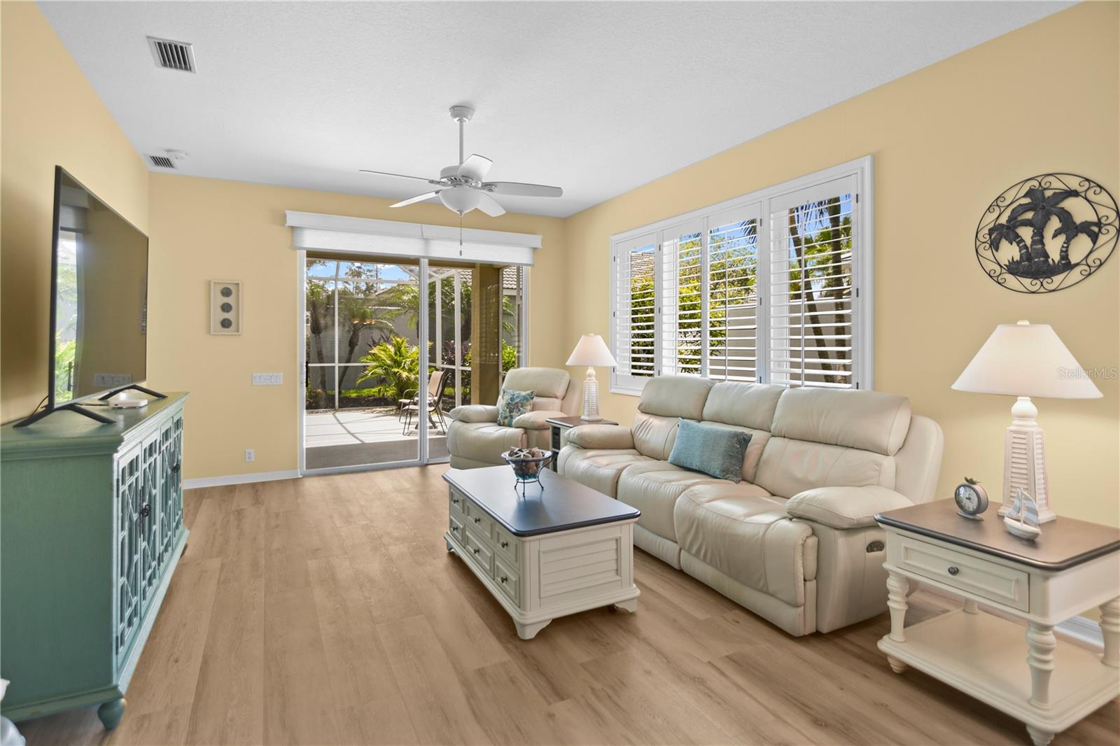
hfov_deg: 96.7
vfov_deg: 73.7
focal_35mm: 16
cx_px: 560
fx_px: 498
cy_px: 373
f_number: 2.8
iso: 100
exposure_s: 1/10
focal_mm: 11
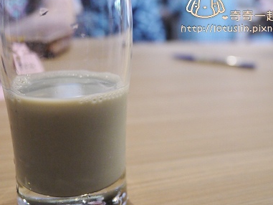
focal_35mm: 47
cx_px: 167
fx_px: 371
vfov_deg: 30.9
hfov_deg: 40.2
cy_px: 106
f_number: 2.5
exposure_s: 1/30
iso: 400
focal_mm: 14
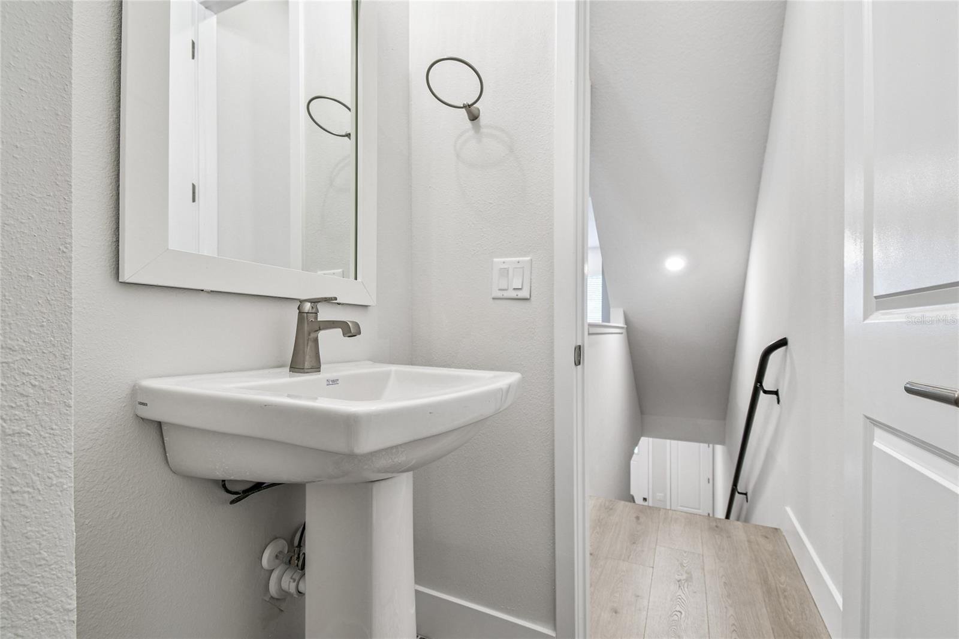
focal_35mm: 15
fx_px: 399
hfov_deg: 100.4
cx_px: 480
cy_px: 320
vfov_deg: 77.3
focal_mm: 10
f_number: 7.1
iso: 100
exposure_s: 1/10
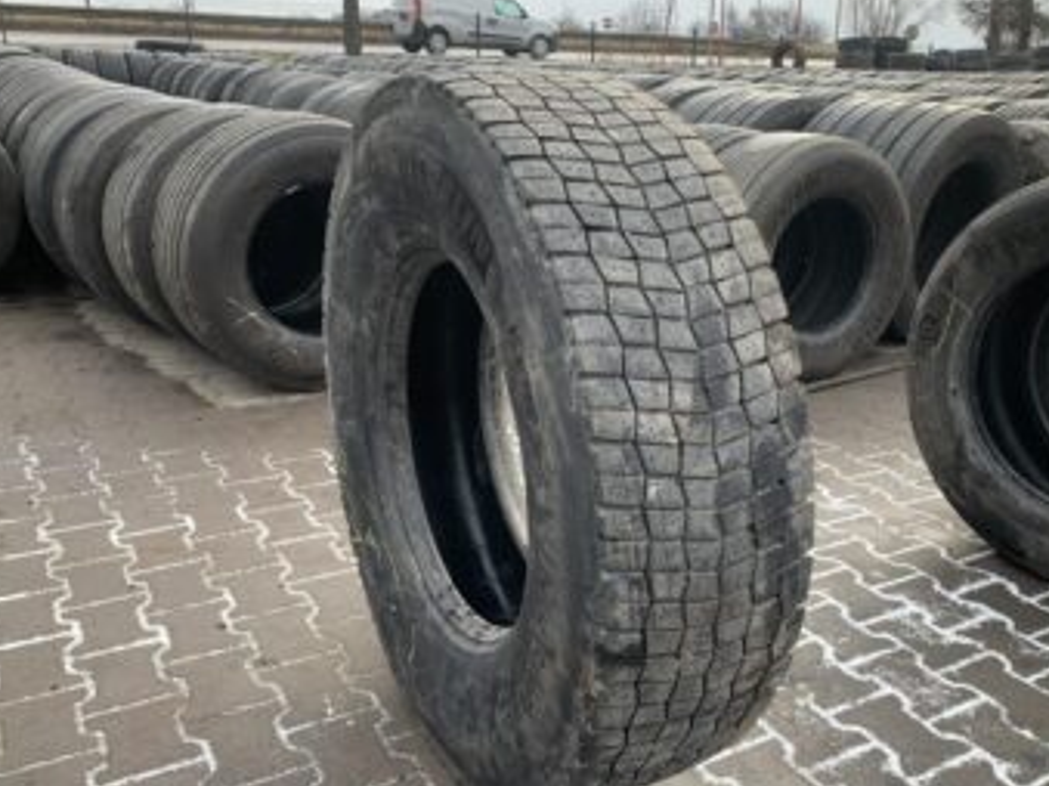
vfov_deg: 42.9
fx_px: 1000
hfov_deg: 55.1
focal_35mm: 33
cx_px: 616
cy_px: 425
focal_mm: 4.25
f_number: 1.8
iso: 40
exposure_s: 1/122
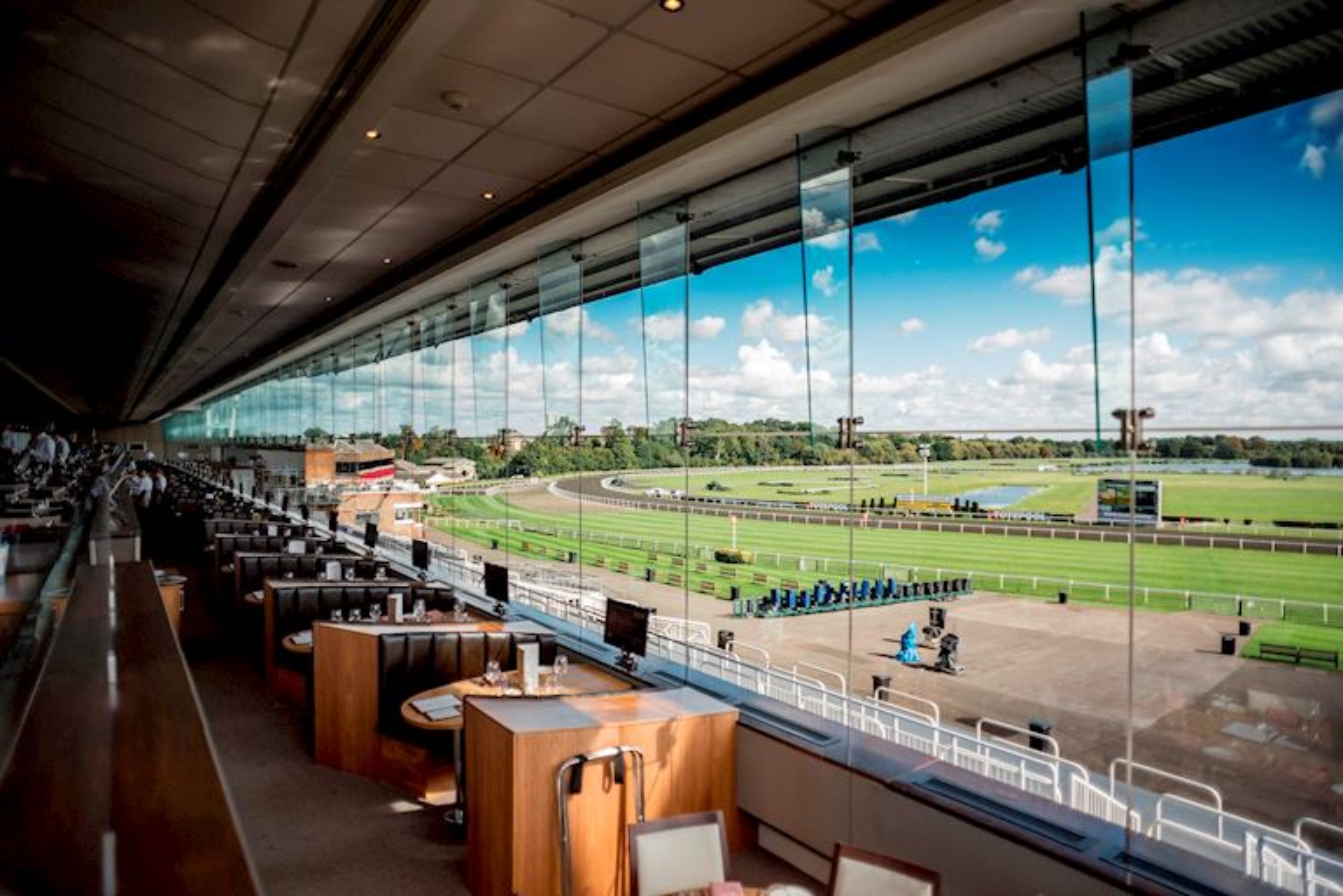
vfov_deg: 62.0
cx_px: 672
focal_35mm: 20
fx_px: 746
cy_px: 448
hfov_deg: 84.0
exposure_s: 1/2000
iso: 100
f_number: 2.8
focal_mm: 20
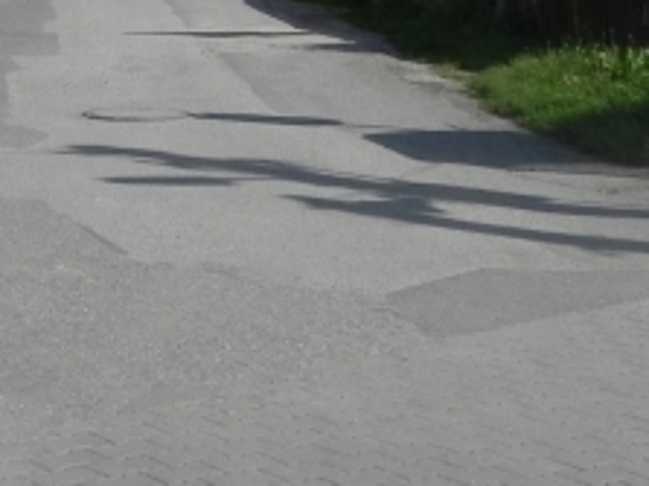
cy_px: -207
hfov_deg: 18.6
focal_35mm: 104
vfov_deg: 13.5
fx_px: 1949
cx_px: 79
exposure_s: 1/530
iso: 160
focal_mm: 5.2
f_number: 8
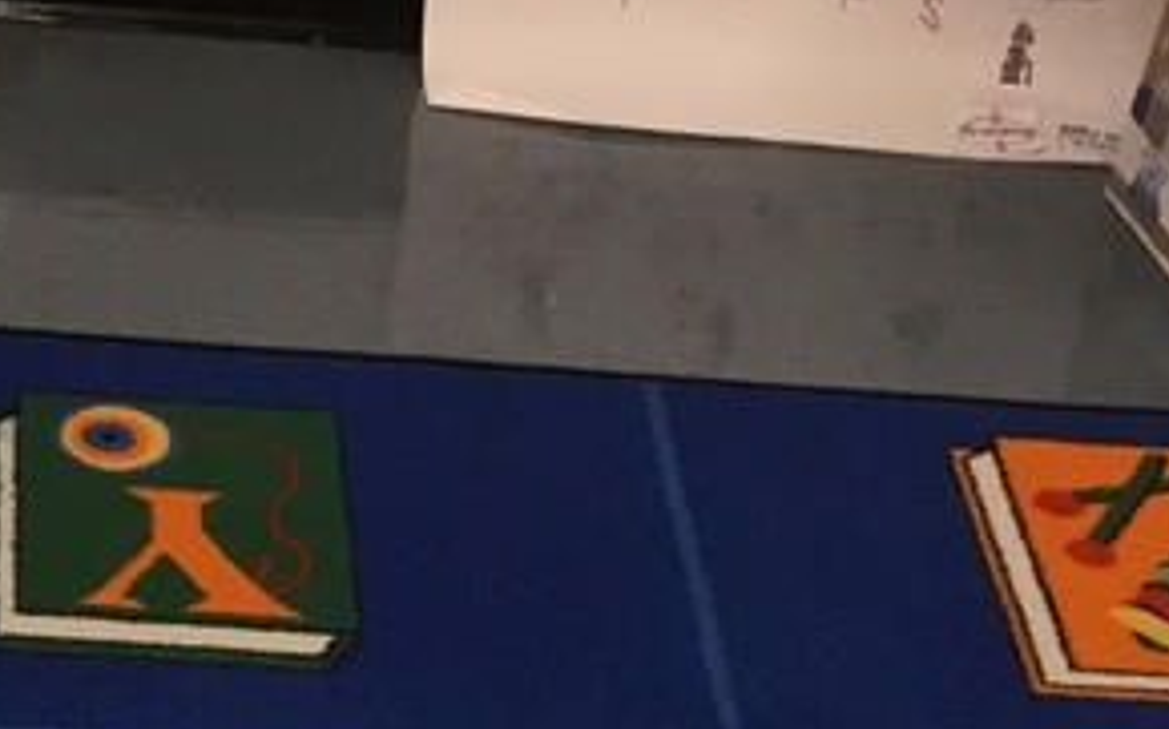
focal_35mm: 116
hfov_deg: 18.0
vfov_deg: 10.6
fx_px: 3694
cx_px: 492
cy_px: 1313
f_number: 2.4
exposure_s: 1/30
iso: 100
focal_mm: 3.3
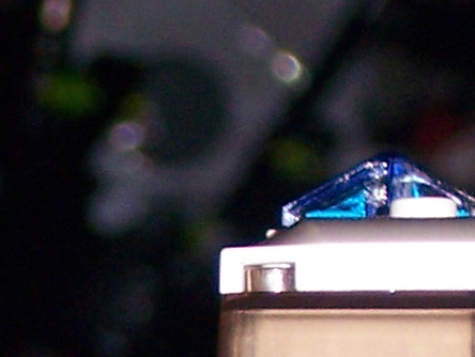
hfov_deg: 3.5
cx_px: -349
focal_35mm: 555
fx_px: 7624
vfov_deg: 2.7
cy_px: 727
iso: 125
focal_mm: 14.5
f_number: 4.3
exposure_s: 1/100
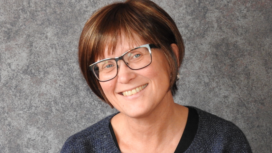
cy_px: 80
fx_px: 829
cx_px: 136
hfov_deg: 18.6
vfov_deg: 10.5
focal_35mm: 115
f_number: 4.8
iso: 800
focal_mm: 18.8
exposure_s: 1/3
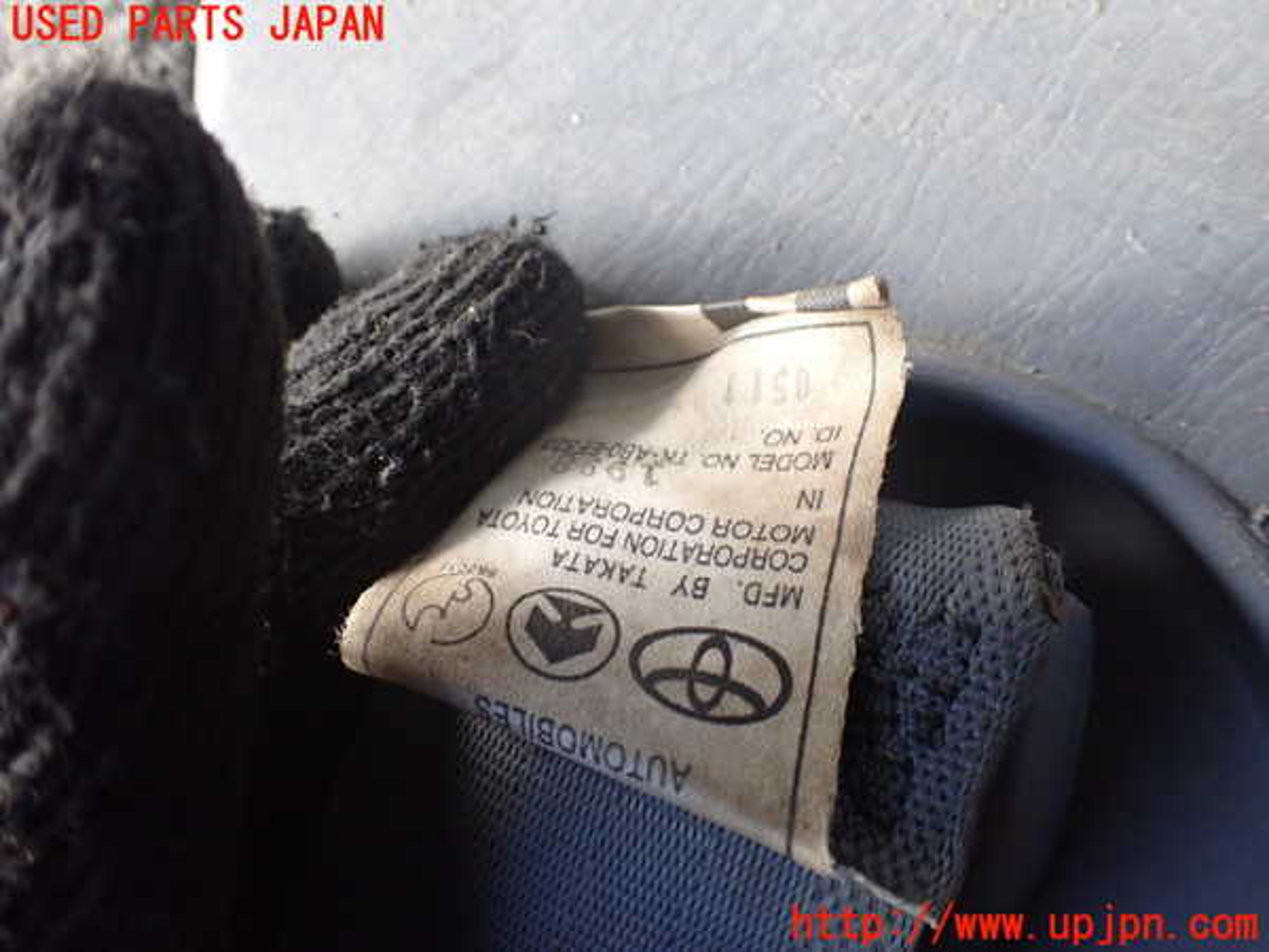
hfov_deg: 60.0
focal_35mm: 30
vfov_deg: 46.8
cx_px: 634
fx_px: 1100
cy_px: 476
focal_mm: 5.4
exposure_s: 1/80
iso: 800
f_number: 2.3
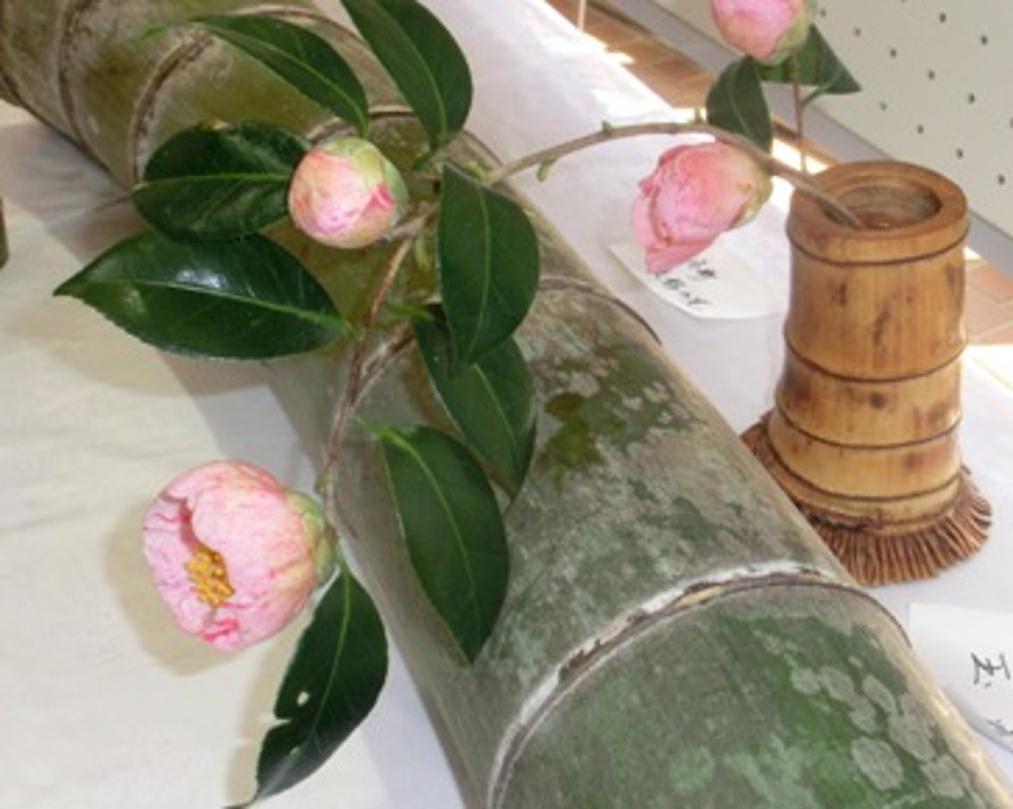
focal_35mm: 53
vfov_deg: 28.6
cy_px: 357
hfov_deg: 35.3
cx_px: 589
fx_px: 1588
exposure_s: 1/60
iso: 200
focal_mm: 7.87
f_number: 4.2
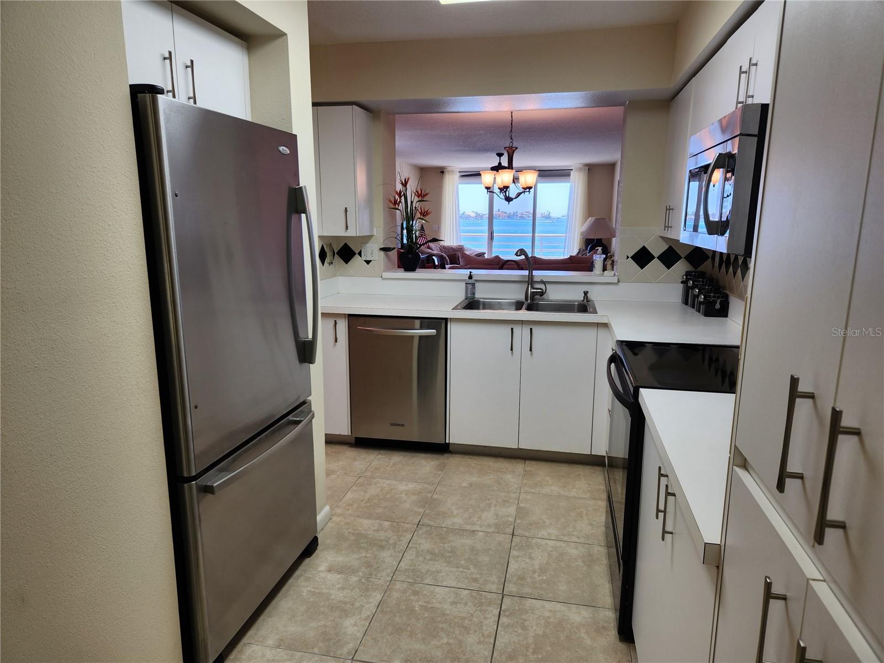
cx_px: 442
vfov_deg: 58.9
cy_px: 332
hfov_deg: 73.9
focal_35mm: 23
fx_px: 587
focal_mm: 5.4
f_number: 1.8
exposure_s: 1/120
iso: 50
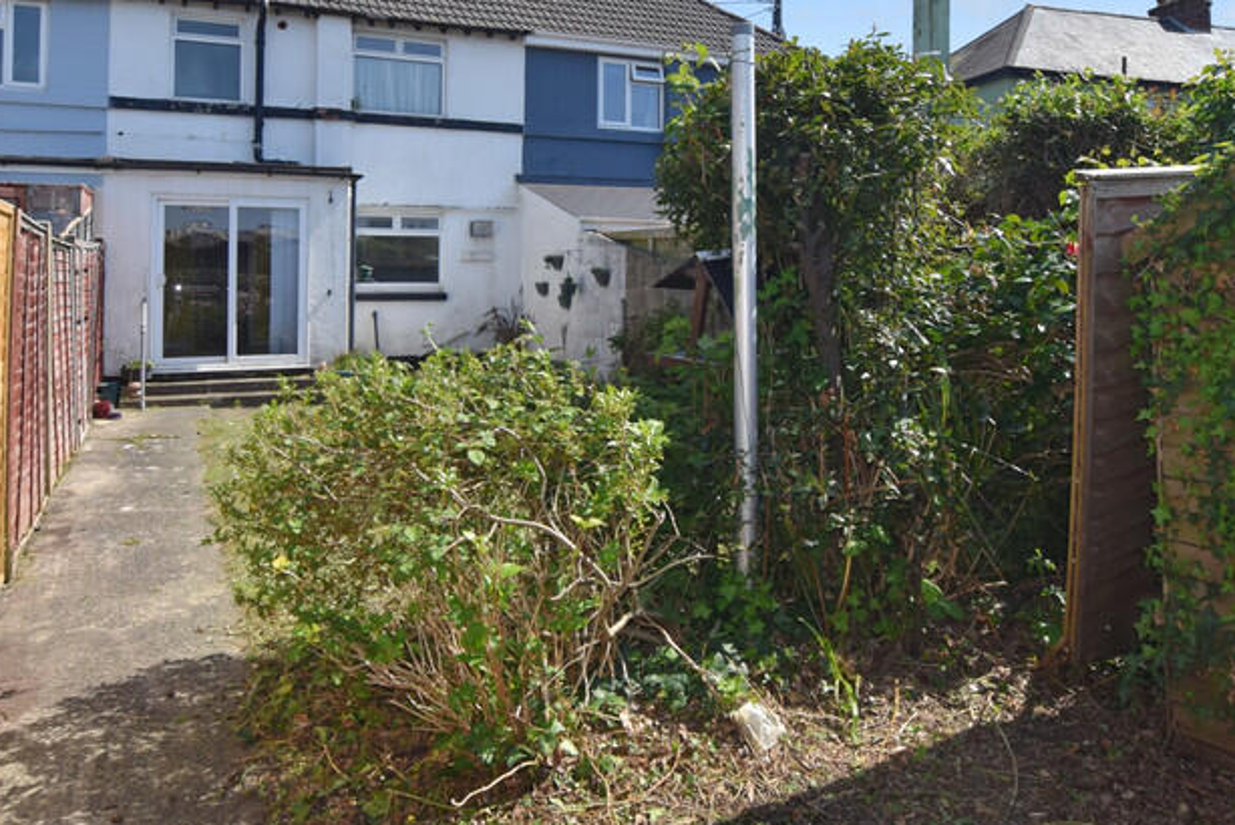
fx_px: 858
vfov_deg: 51.3
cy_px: 414
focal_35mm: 25
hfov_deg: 71.4
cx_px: 664
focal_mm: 10
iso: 100
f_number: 9
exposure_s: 1/200
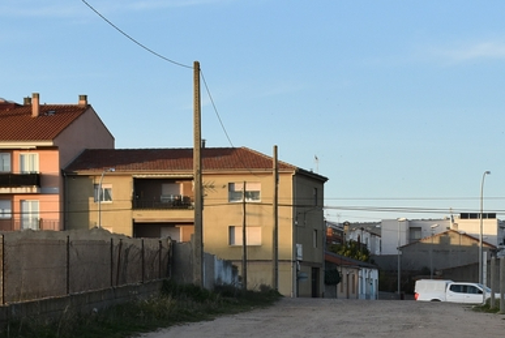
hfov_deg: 16.7
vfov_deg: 11.1
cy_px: 339
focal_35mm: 122
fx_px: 1716
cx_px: 331
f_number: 8
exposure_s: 1/250
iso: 400
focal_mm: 35
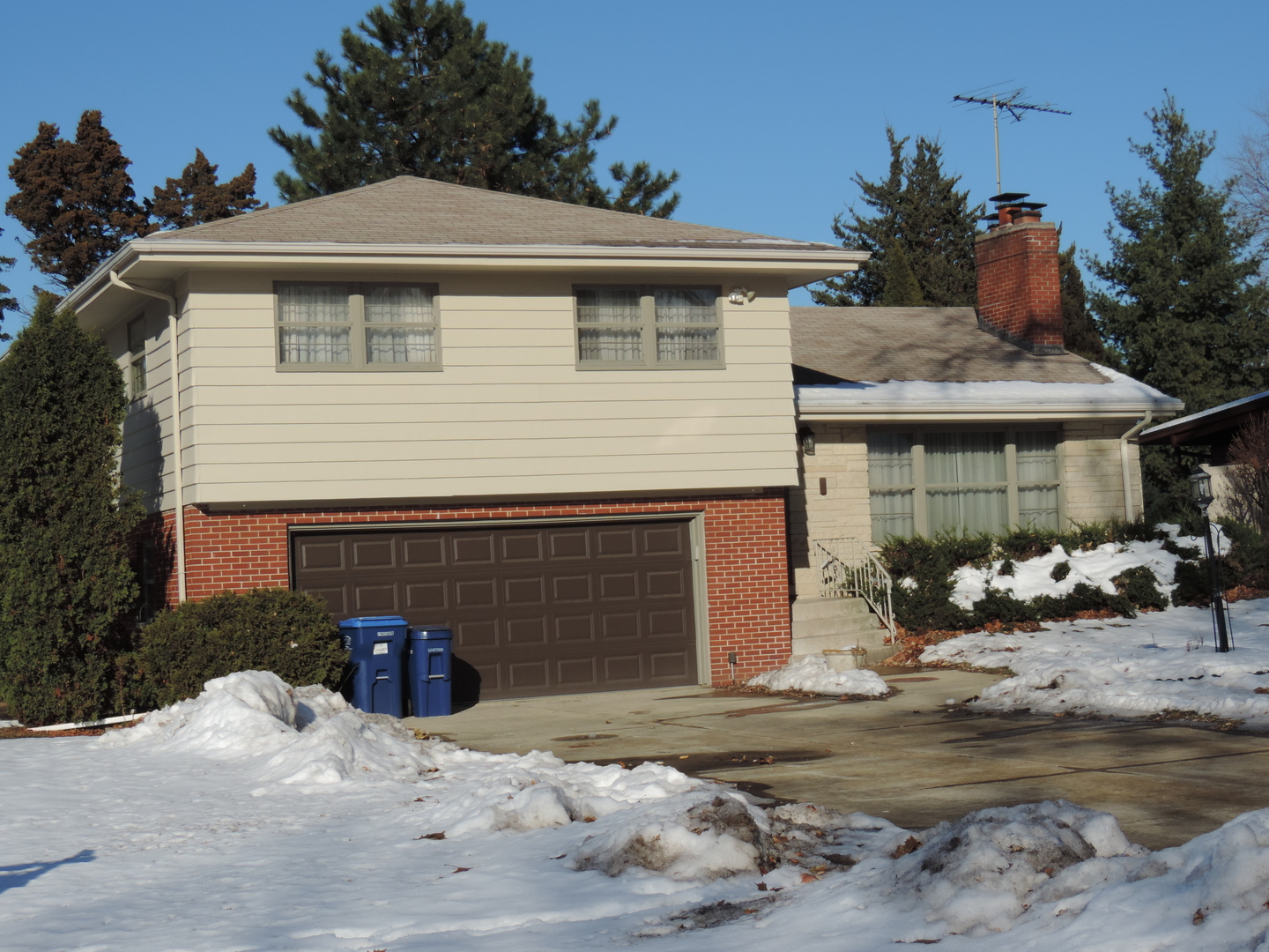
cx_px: 634
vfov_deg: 24.4
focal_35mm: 60
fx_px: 2200
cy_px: 476
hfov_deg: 32.2
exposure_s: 1/1250
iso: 80
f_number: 3.7
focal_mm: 10.7
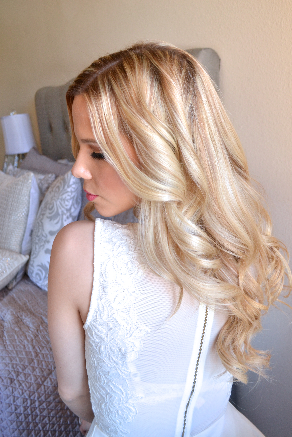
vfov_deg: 53.1
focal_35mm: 36
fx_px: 438
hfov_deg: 36.9
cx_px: 146
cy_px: 218
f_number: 5.6
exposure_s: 1/80
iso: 800
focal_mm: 24
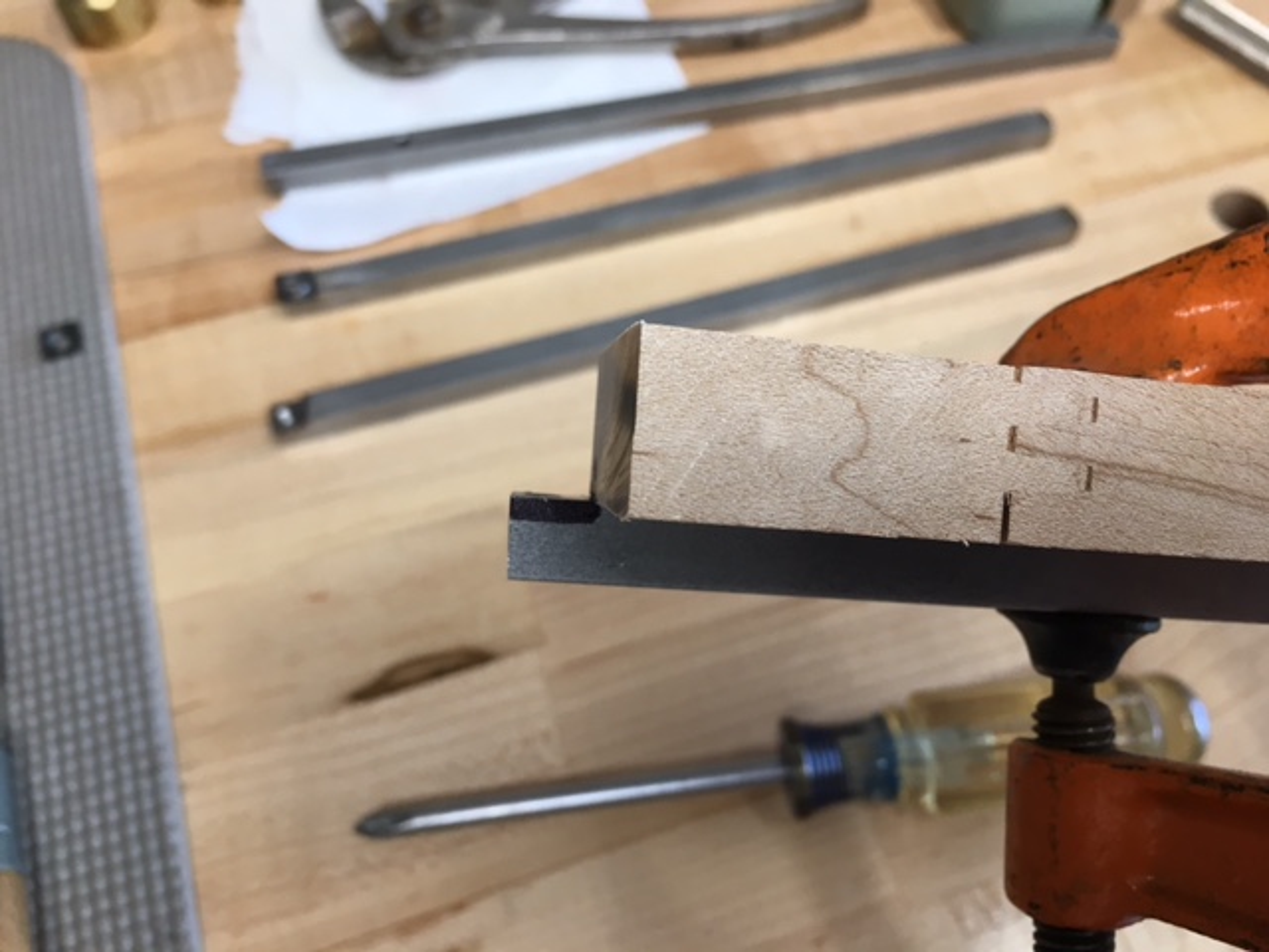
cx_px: 634
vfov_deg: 48.2
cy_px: 476
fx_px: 1063
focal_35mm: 29
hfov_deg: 61.7
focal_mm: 4.15
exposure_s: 1/30
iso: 25
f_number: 2.2
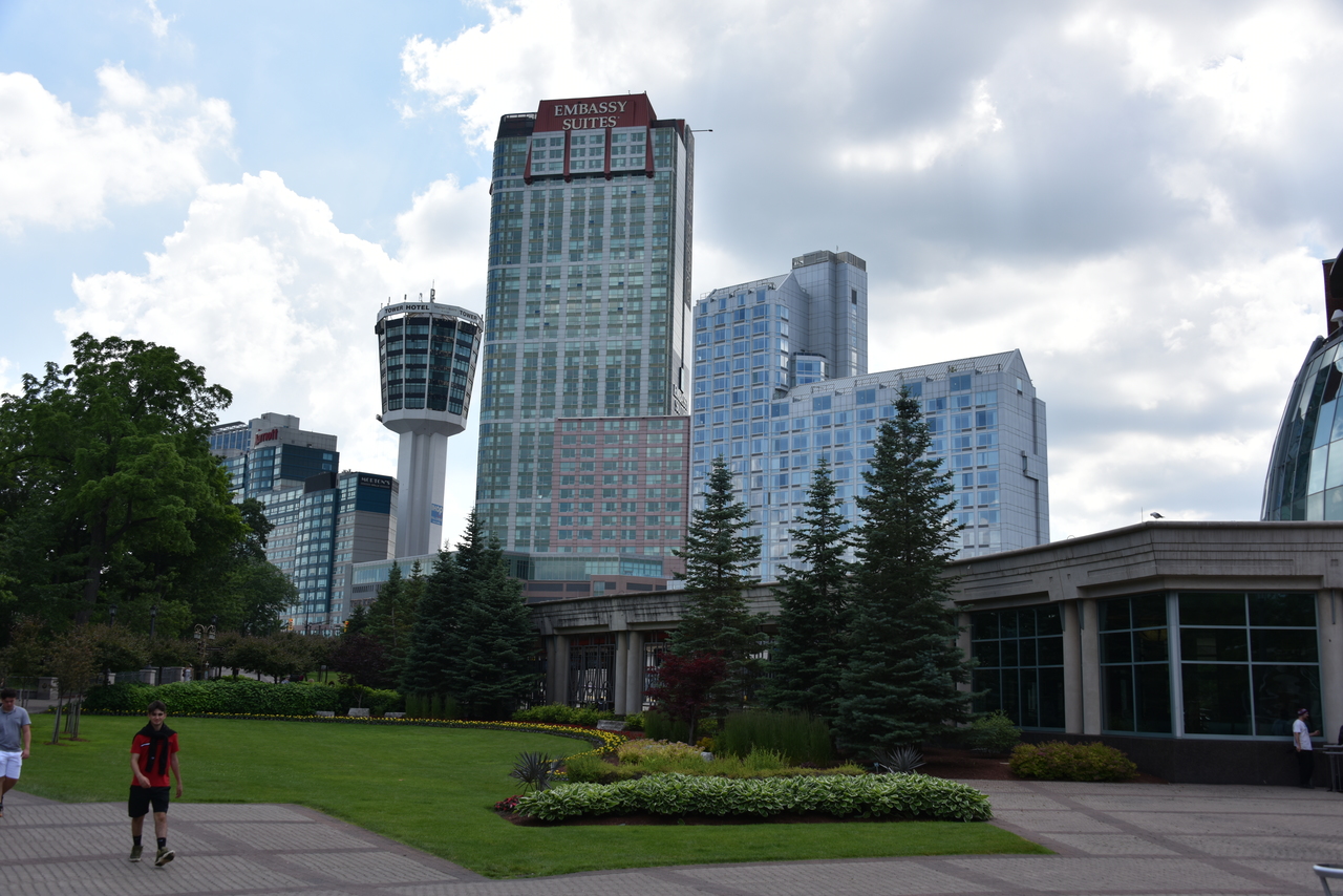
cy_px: 448
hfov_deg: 55.8
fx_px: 1269
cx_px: 672
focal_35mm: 34
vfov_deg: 38.9
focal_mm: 34
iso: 100
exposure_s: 1/250
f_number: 8
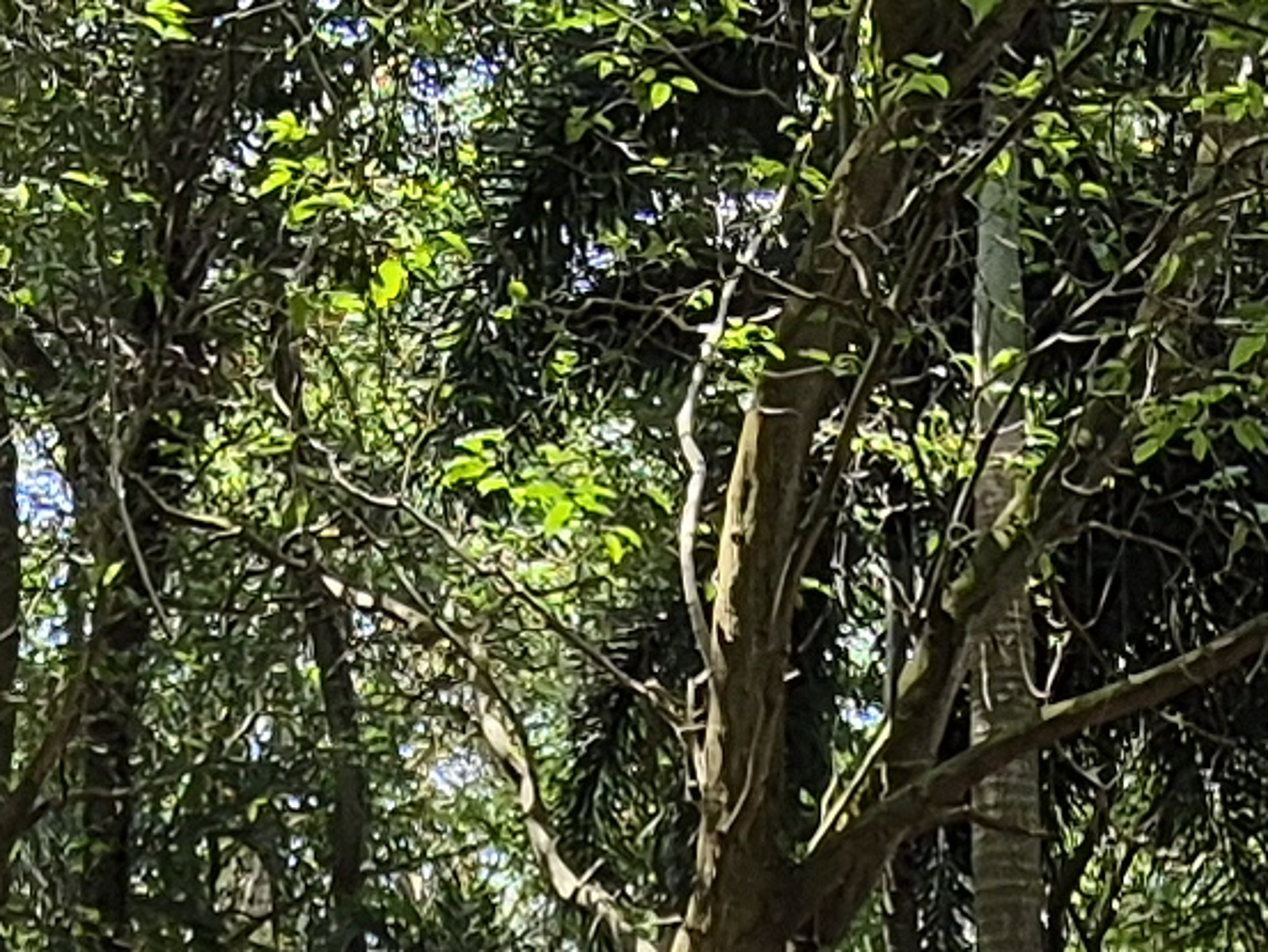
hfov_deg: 20.8
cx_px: 376
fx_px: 3444
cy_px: 1496
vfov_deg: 14.5
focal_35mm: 94
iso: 50
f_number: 2.2
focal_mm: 2.2
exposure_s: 1/270
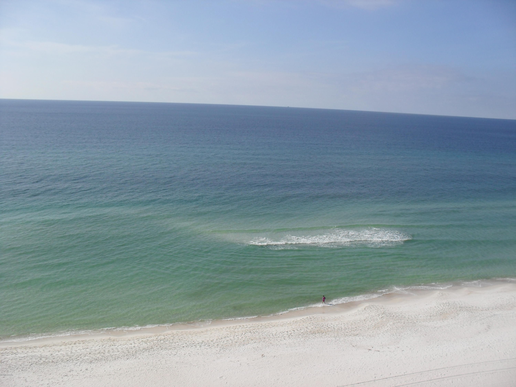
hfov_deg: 52.6
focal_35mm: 35
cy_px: 194
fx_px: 522
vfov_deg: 40.7
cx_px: 258
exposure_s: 1/350
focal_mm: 6.3
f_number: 8.4
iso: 100
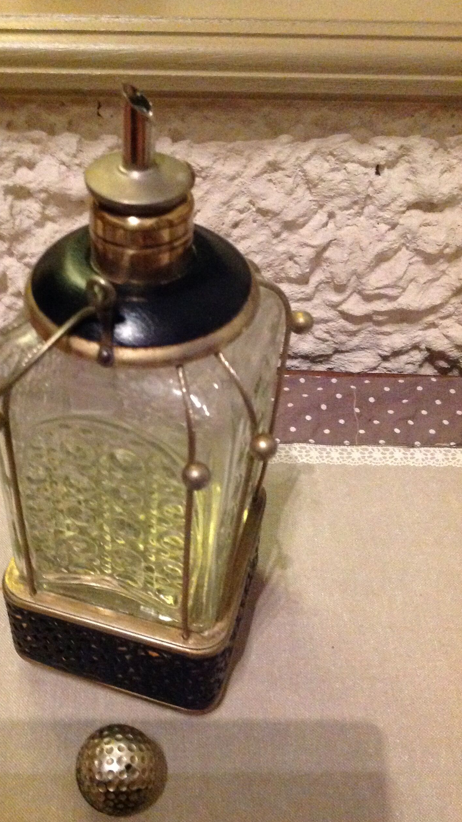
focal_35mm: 39
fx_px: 850
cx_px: 149
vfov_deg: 51.6
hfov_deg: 30.2
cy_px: 419
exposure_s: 1/15
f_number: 2.4
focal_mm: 4.28
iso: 800
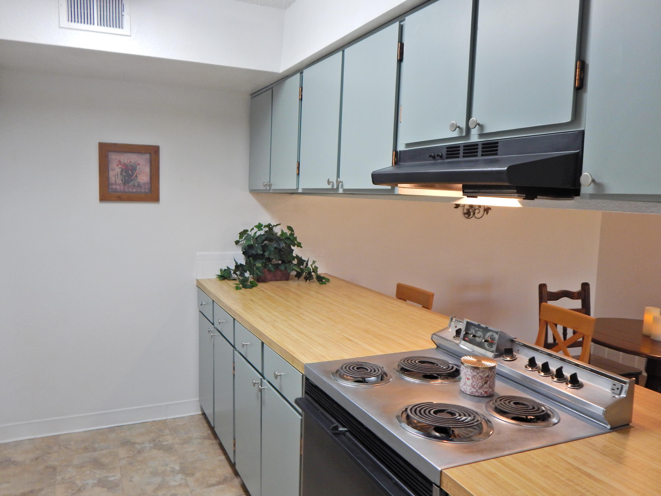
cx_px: 330
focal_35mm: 28
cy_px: 248
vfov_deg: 49.7
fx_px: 535
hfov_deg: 63.4
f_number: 3.2
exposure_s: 1/30
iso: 200
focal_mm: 5.1
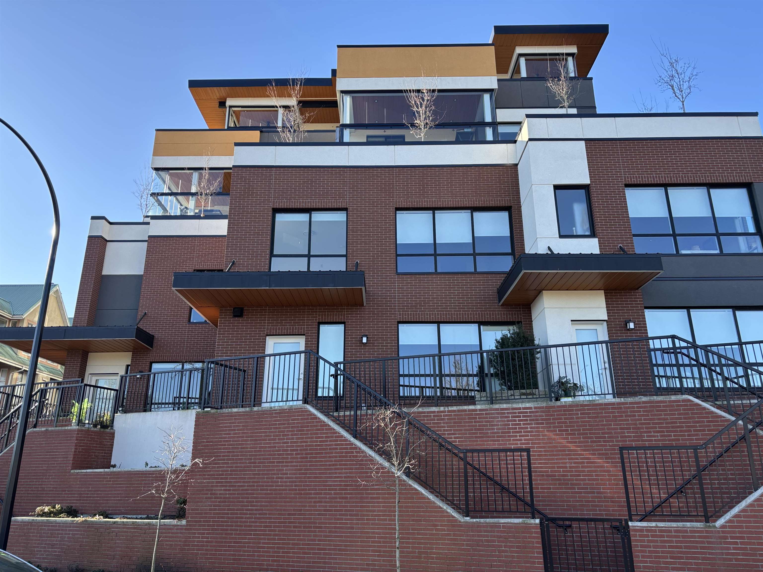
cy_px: 286
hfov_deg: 67.3
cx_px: 382
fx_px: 573
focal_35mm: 26
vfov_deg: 53.1
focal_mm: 5.96
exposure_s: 1/622
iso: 50
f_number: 1.6
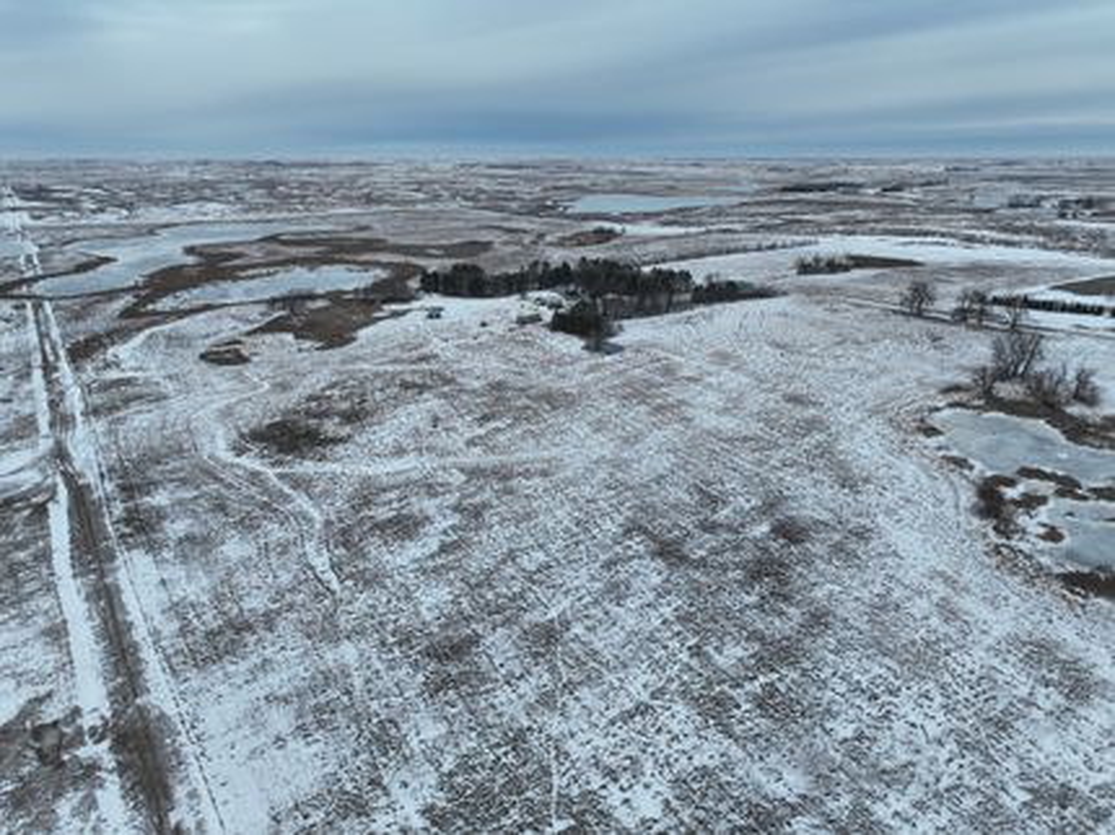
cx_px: 558
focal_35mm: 24
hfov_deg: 71.6
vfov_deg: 56.8
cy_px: 418
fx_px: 773
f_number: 2.8
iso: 100
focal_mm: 12.29
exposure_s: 1/1000
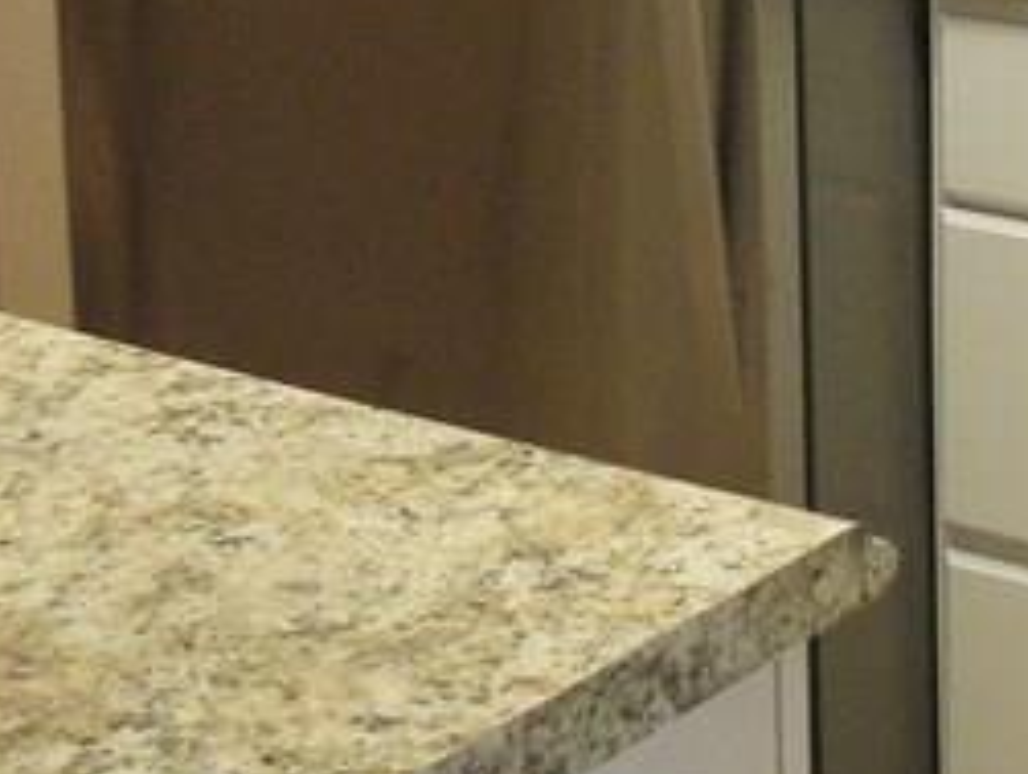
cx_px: 872
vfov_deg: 12.9
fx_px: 3271
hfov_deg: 17.7
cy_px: -348
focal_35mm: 110
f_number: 2.8
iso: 161
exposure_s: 1/60
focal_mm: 4.7
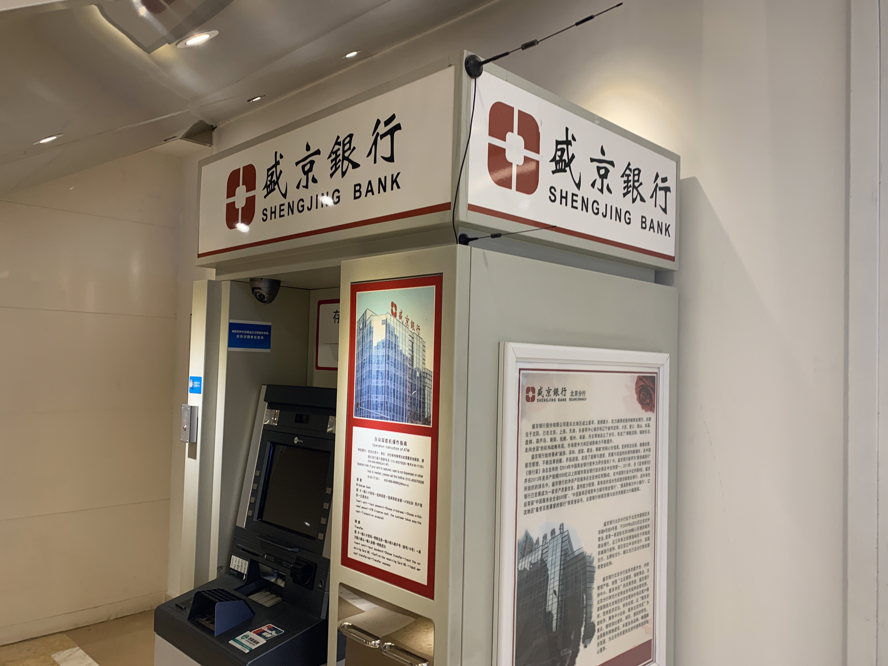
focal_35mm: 26
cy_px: 333
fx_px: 667
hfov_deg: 67.3
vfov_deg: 53.1
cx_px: 444
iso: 50
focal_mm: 4.25
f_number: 1.8
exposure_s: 1/50
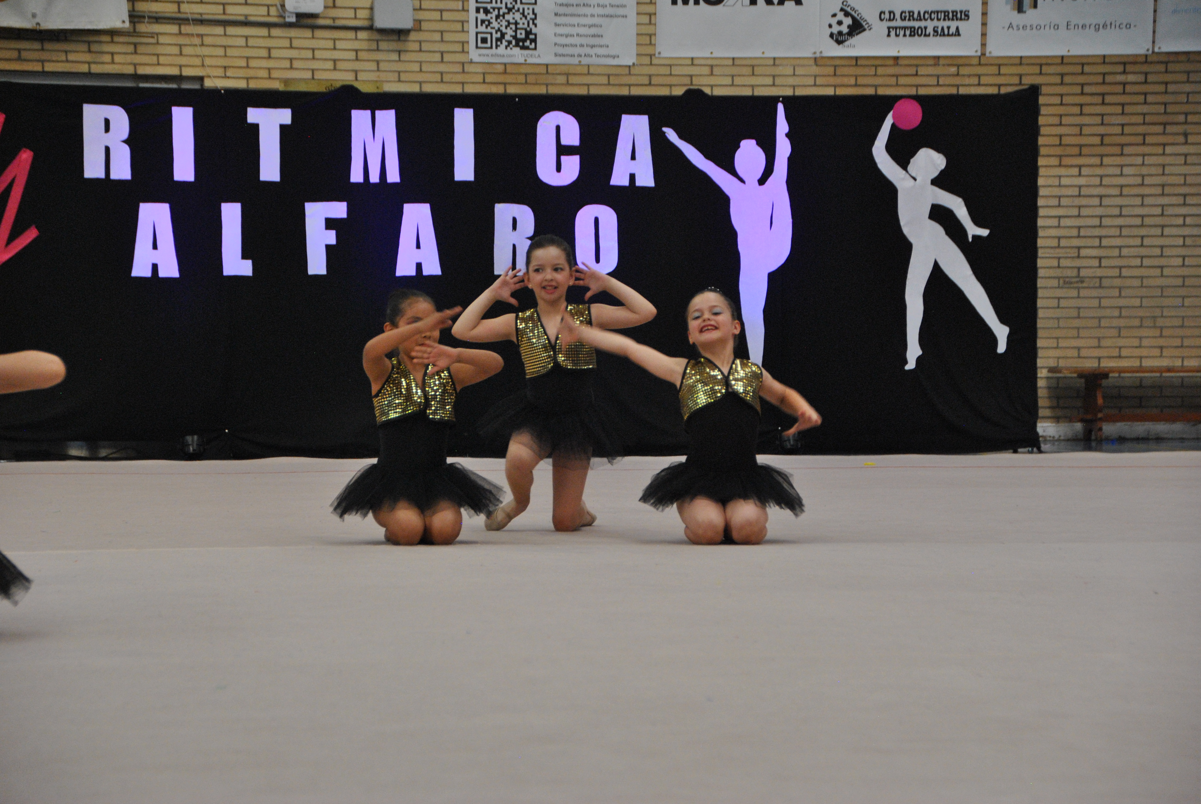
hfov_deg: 18.2
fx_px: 3758
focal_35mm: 112
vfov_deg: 12.2
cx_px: 600
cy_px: 402
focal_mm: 75
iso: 800
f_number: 5.3
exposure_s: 1/200
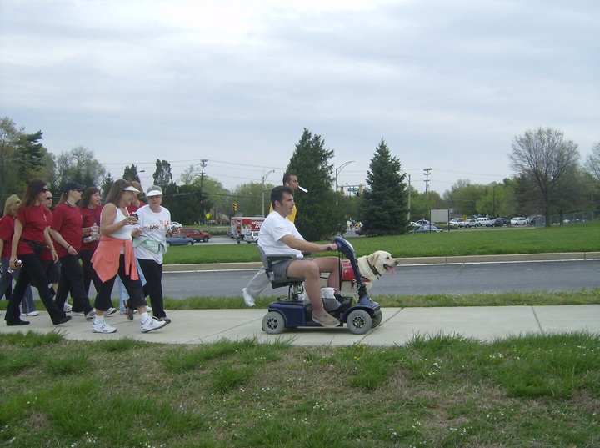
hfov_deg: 51.4
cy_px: 224
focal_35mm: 36
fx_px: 623
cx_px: 300
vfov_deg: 39.5
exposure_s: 1/364
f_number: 4.7
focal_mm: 6
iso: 100
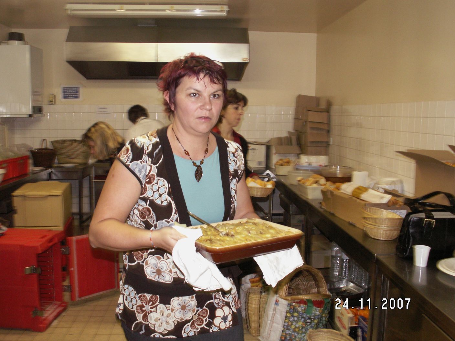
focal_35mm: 35
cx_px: 228
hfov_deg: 52.6
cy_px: 170
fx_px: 460
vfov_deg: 40.7
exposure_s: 1/40
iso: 160
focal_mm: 5.86
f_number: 2.8
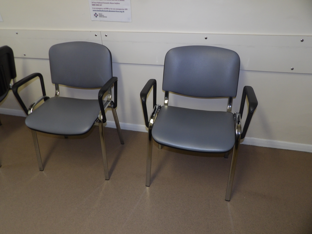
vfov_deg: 56.8
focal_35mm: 24
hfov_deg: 71.6
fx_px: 216
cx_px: 156
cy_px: 117
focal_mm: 4.3
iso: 200
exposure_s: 1/34
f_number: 3.2
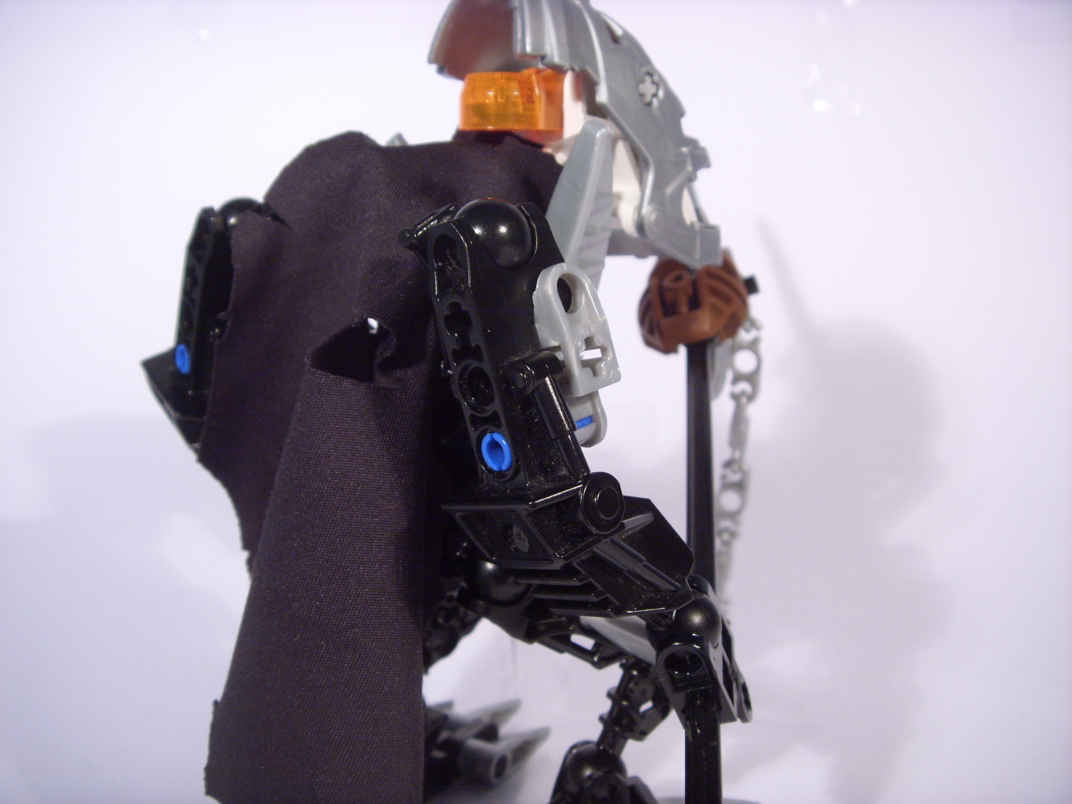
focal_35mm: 31
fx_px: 960
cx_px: 536
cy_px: 402
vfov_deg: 45.4
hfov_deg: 58.4
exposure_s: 1/17
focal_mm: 6.3
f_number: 3.5
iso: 100
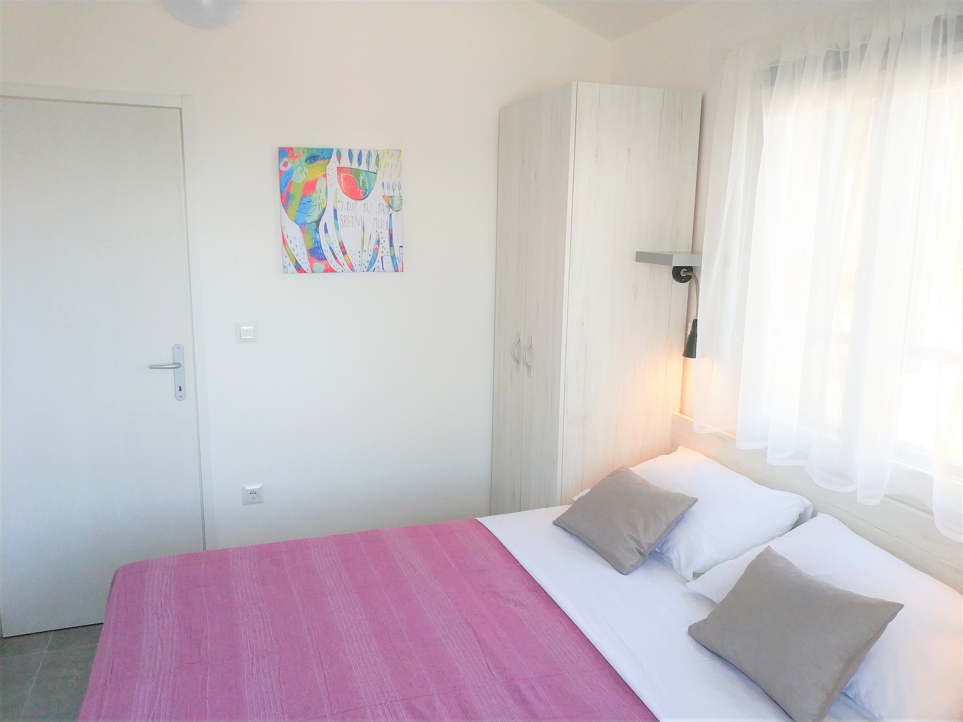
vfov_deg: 44.2
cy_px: 361
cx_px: 482
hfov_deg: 56.8
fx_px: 890
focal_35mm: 32
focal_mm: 4.5
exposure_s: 1/100
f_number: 2
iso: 141
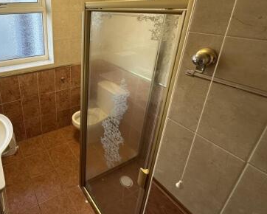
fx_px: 174
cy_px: 74
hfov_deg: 69.5
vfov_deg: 61.9
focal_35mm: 22
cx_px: 63
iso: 100
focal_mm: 2.22
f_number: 2.2
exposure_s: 1/99
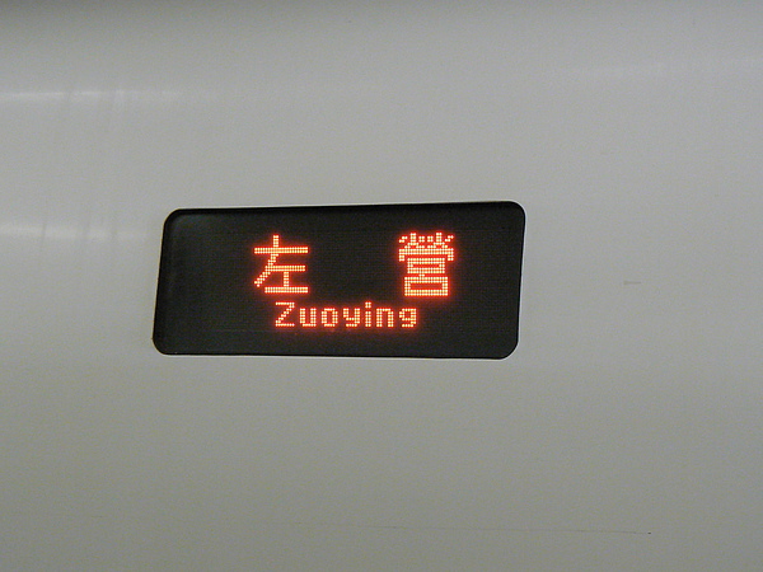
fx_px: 1962
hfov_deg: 22.0
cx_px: 382
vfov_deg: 16.6
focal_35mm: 89
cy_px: 286
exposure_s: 1/80
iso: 400
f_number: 4
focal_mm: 14.9
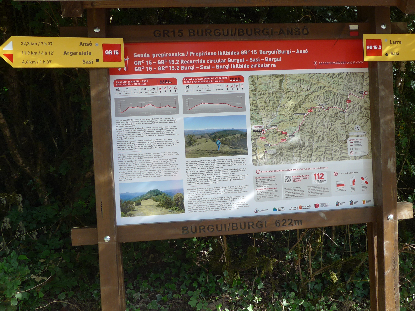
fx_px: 492
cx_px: 251
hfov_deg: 45.5
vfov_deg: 35.1
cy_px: 153
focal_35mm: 41
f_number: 2.8
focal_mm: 6
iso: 80
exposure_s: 1/200
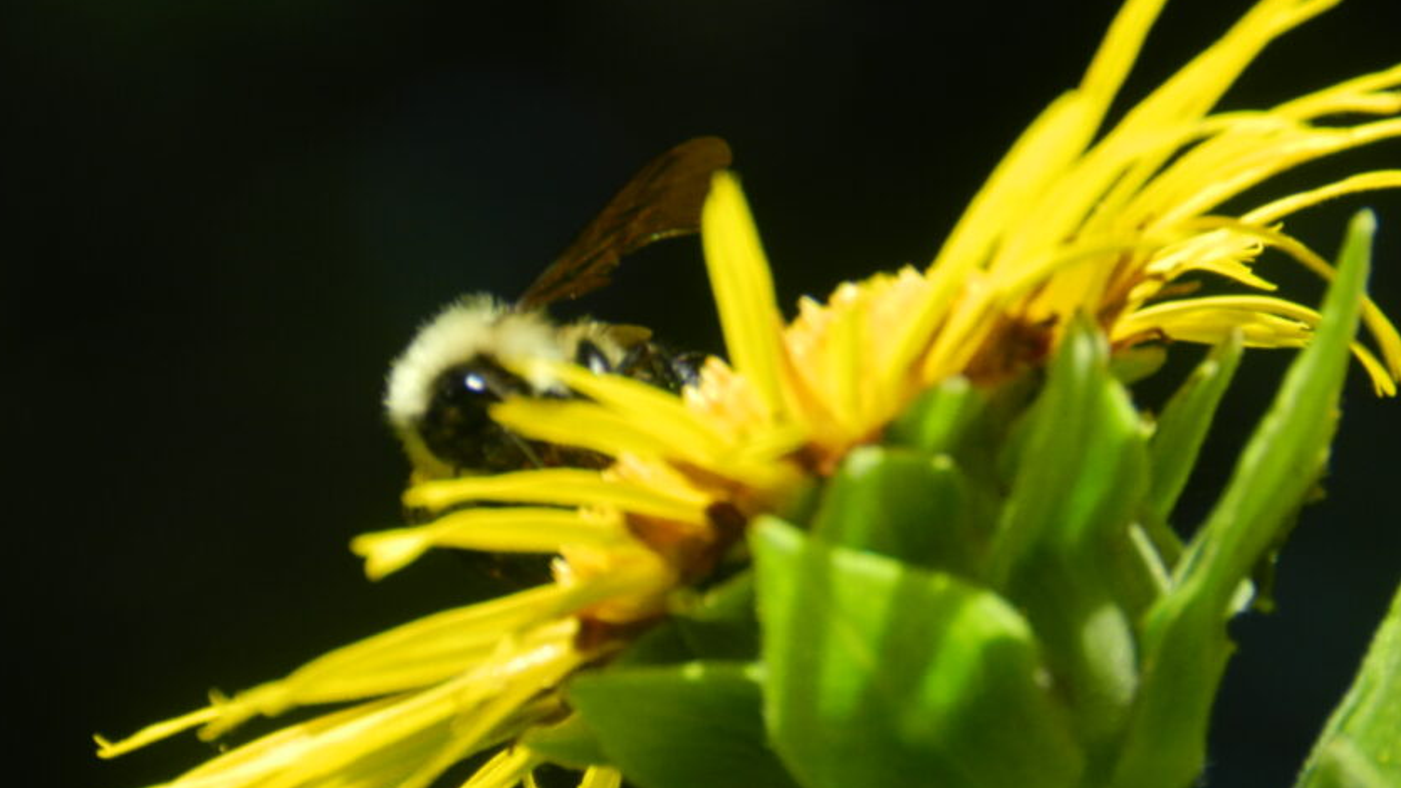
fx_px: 18466
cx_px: 624
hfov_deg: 4.3
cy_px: 340
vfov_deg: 2.4
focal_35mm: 497
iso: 160
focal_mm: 66.1
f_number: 5.6
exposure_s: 1/400
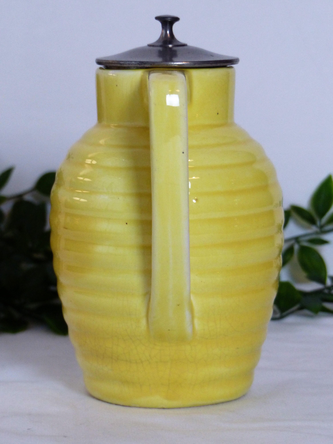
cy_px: 222
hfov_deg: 7.6
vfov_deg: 10.1
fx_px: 2514
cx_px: 166
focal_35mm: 196
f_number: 2.8
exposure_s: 1/80
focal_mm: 32
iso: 320
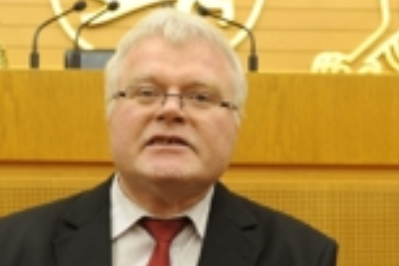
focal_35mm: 101
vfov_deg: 13.5
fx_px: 1119
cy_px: 198
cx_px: 162
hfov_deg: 20.2
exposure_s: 1/50
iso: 500
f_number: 4
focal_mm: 36
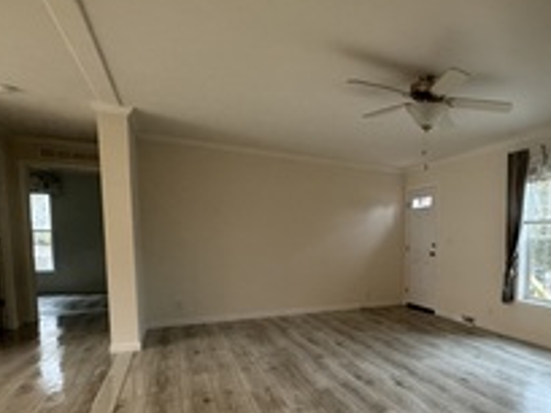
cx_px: 438
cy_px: 274
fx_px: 382
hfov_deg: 65.4
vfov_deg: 55.7
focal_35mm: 24
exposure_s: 1/120
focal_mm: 2.22
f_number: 2.2
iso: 320
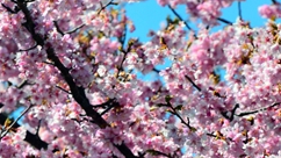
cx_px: 122
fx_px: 4641
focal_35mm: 623
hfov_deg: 3.5
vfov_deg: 1.9
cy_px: 404
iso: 800
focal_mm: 180
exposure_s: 1/2500
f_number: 8
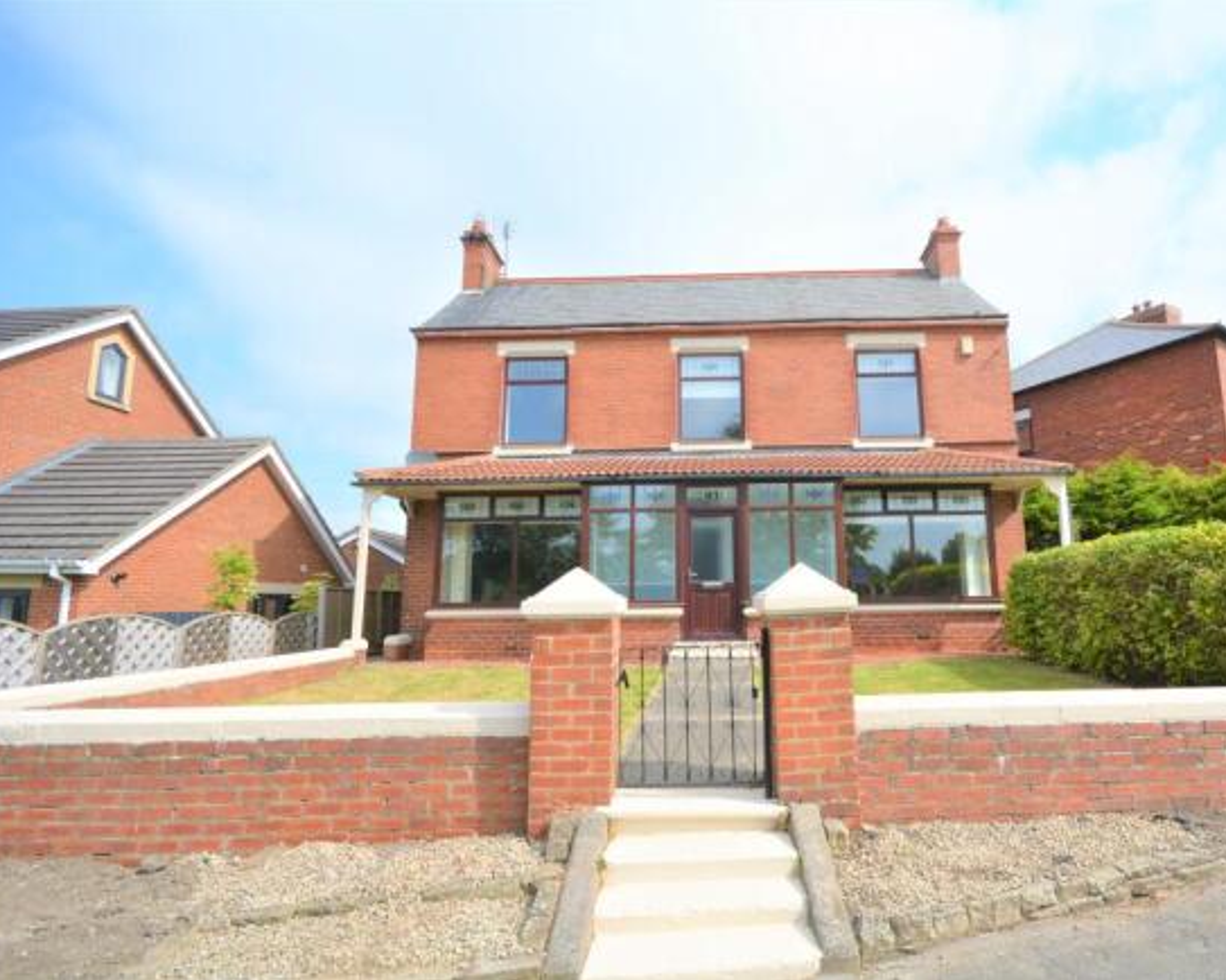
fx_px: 617
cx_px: 715
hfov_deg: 88.9
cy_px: 491
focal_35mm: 17
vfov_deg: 76.9
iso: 125
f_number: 8
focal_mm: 10
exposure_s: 1/250
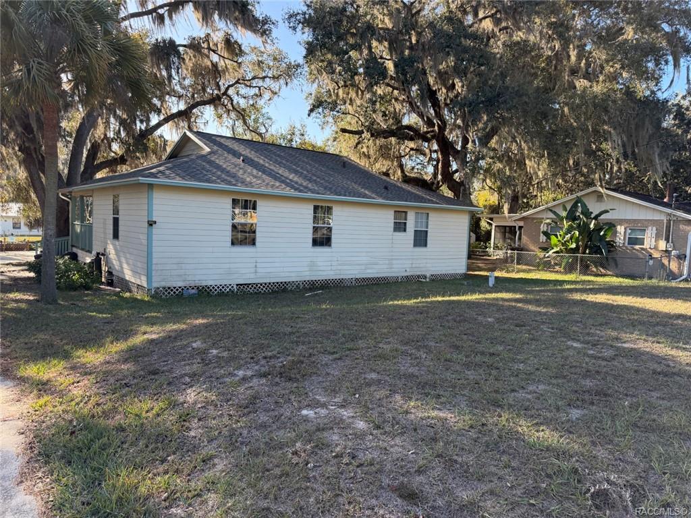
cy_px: 259
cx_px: 346
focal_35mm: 24
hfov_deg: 71.6
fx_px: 479
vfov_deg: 56.8
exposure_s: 1/967
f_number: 1.78
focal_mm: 6.76
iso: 100
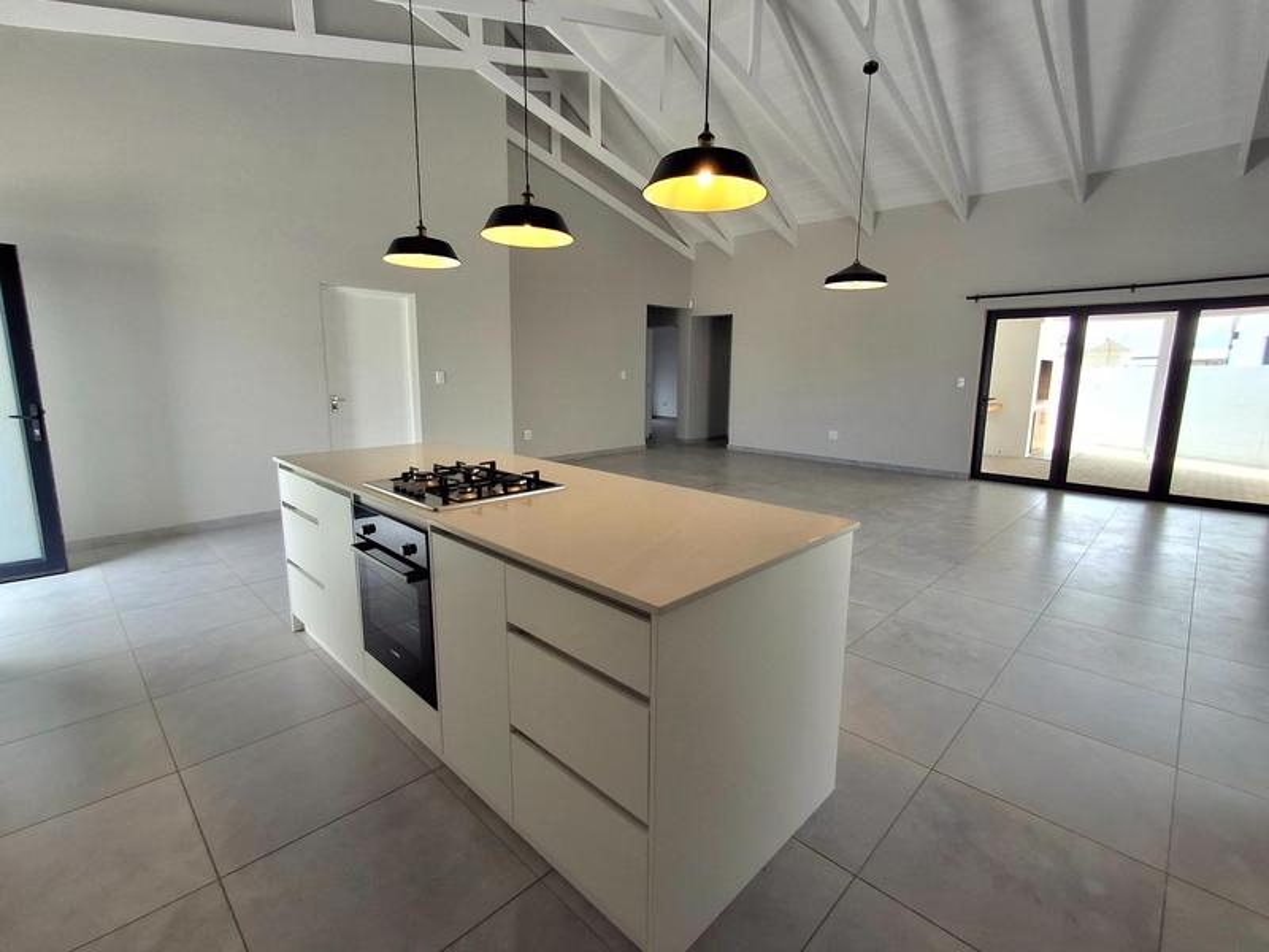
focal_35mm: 16
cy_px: 476
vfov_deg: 78.1
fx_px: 587
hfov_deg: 94.5
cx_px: 634
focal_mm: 1.64
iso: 40
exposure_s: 1/227
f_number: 2.2
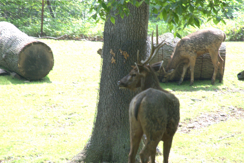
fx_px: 2851
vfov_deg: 3.3
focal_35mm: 420
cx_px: 122
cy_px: 82
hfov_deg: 4.9
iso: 800
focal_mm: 280
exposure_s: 1/100
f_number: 9
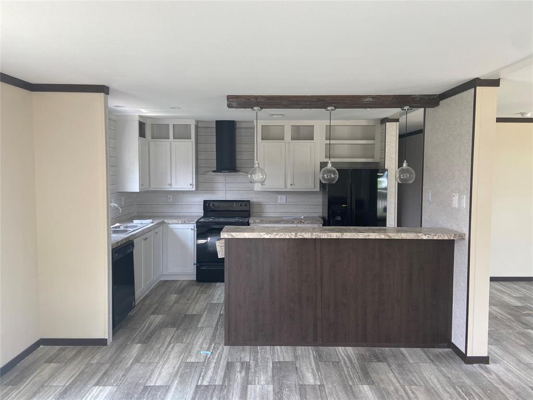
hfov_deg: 67.3
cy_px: 200
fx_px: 400
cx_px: 266
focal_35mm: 26
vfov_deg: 53.1
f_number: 1.8
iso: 64
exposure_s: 1/122
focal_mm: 4.25
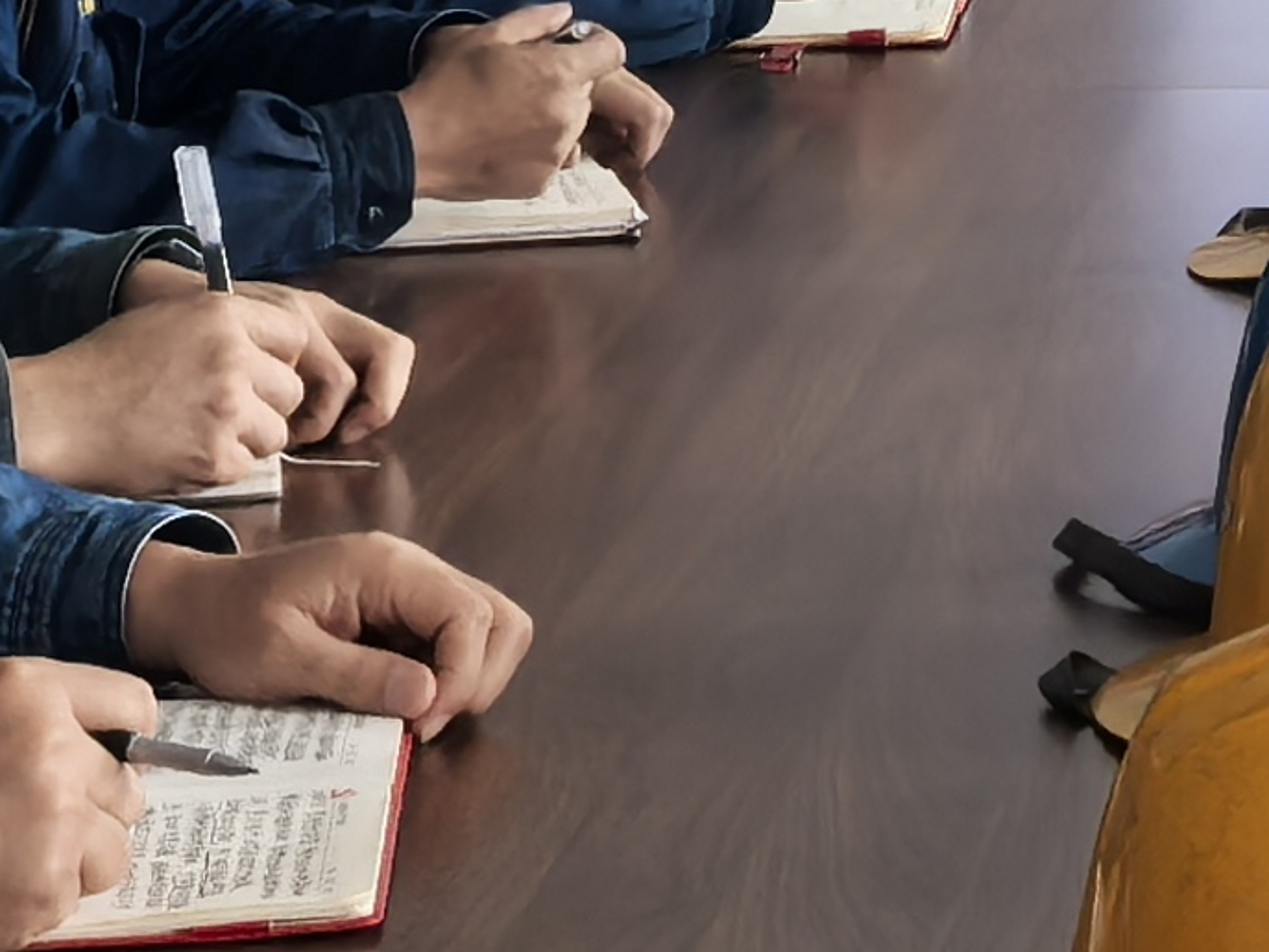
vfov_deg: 8.7
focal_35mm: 161
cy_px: -958
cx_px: 1456
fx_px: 5901
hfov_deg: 12.0
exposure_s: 1/100
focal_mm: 5.75
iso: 200
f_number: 4
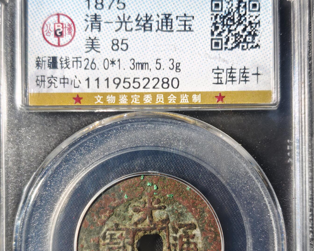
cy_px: 166
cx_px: 158
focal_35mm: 59
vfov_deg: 25.7
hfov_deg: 32.0
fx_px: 548
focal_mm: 5.85
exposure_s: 1/120
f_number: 1.63
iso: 100
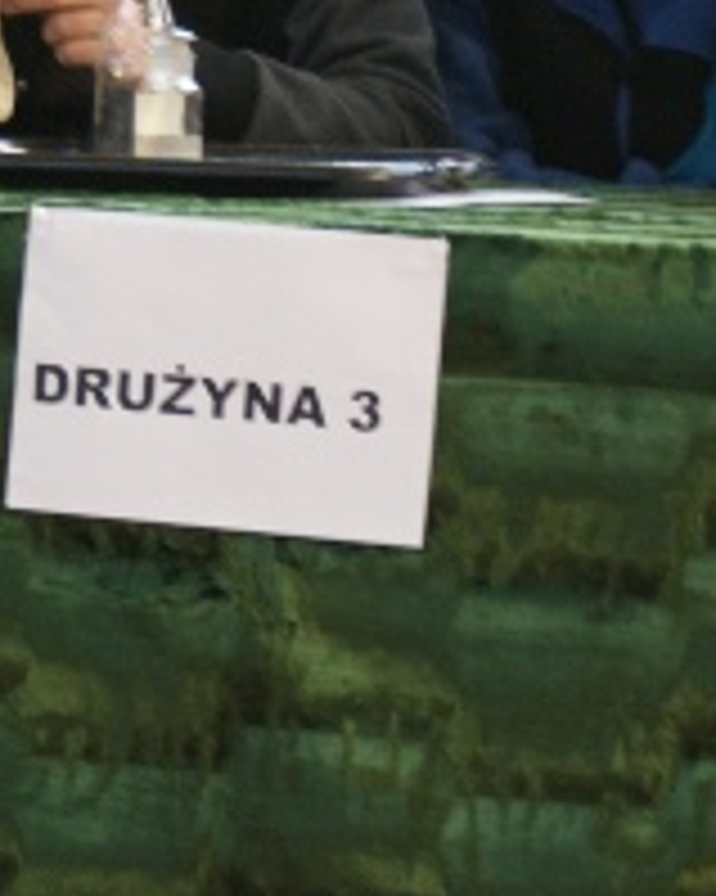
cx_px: -149
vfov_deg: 6.1
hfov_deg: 4.9
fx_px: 8403
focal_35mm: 317
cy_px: 124
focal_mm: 70
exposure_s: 1/40
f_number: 5.6
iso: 400
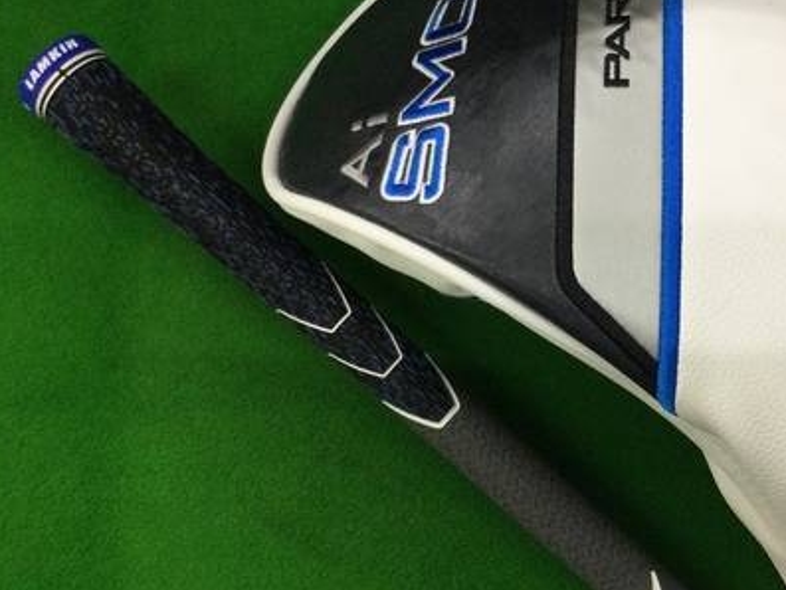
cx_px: 614
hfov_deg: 37.0
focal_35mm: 50
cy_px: 307
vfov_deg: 29.1
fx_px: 1136
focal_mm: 3.3
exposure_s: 1/30
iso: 32
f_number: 2.4
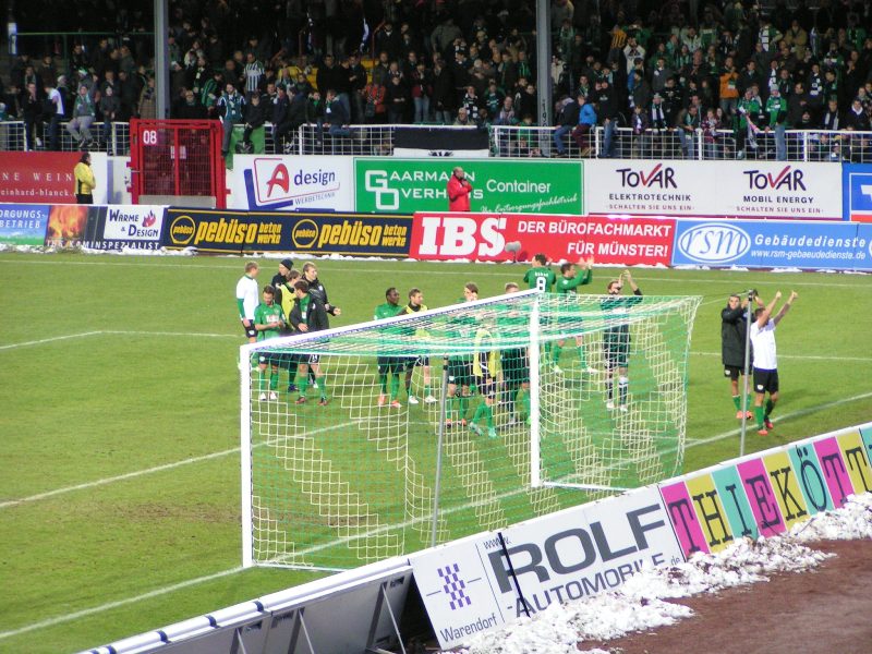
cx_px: 436
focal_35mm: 180
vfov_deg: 8.2
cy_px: 327
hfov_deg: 11.0
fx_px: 4534
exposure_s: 1/60
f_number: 3.5
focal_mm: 27.5
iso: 200
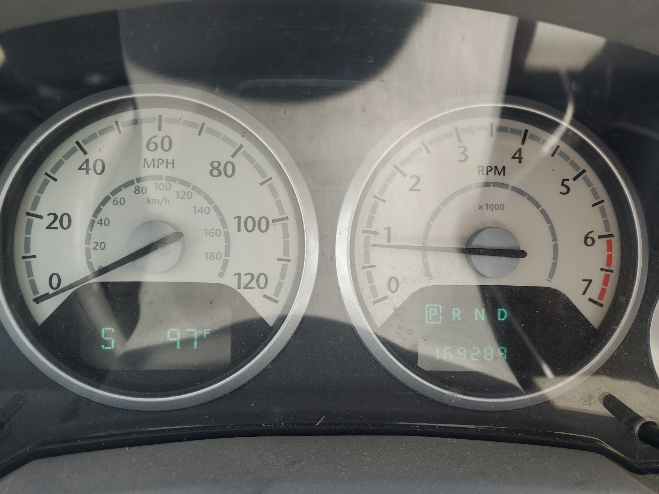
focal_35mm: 26
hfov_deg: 67.3
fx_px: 495
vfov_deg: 53.1
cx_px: 330
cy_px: 247
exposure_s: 1/217
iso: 50
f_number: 1.5
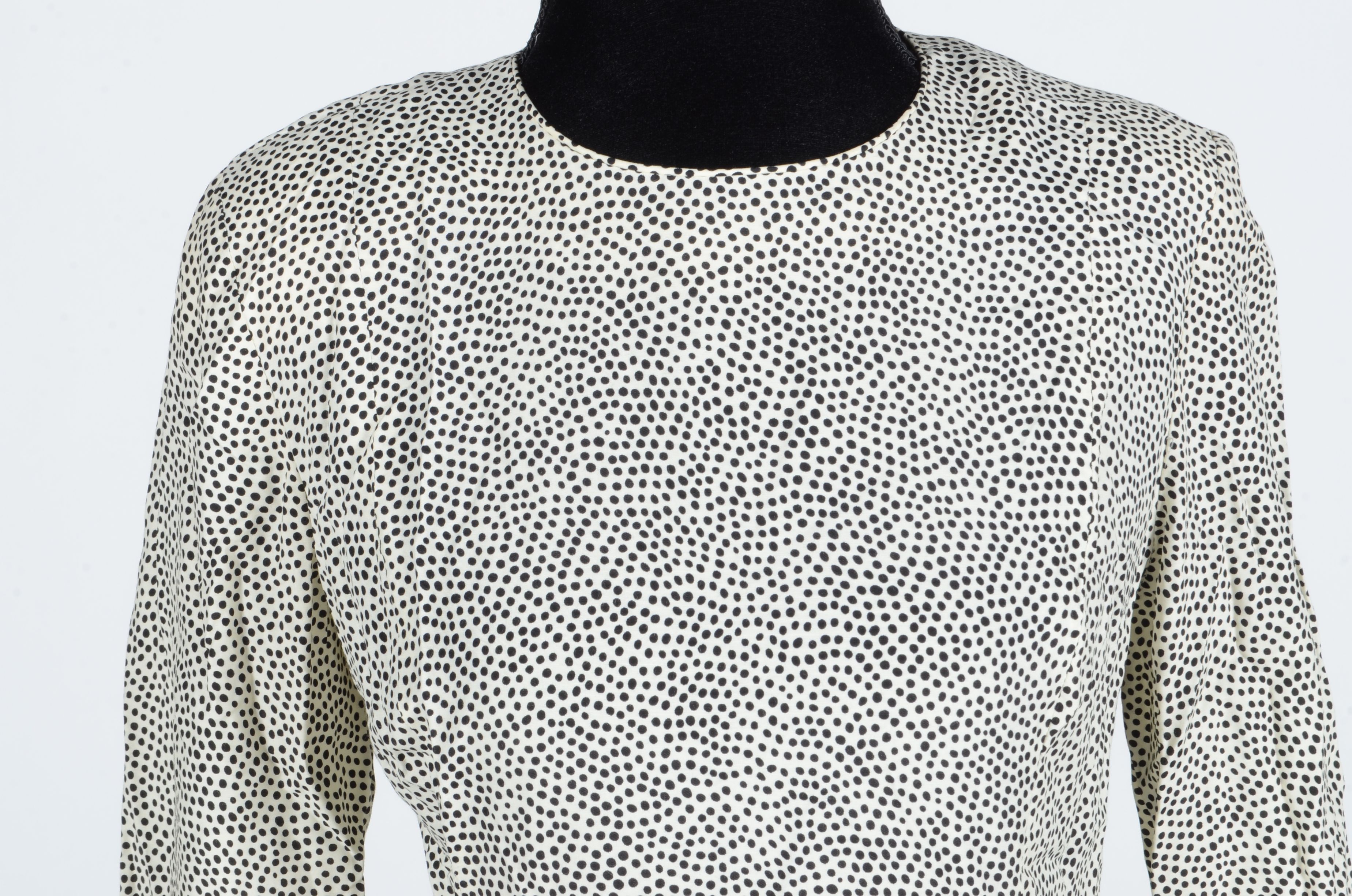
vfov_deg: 16.5
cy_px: 448
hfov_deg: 24.7
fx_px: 3092
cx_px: 676
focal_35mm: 82
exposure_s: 1/125
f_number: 14
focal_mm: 55
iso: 200
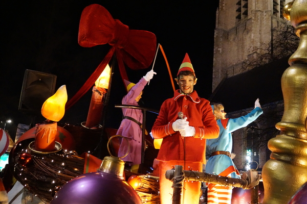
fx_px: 281
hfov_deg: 57.2
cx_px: 154
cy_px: 102
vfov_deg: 40.0
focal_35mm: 33
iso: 5000
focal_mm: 22
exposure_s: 1/60
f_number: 4
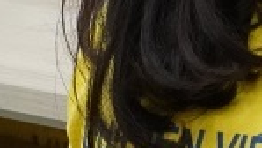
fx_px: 2441
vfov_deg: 3.5
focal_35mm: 351
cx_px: 758
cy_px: -39
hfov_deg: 5.8
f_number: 4.5
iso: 4000
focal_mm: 37
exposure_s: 1/160
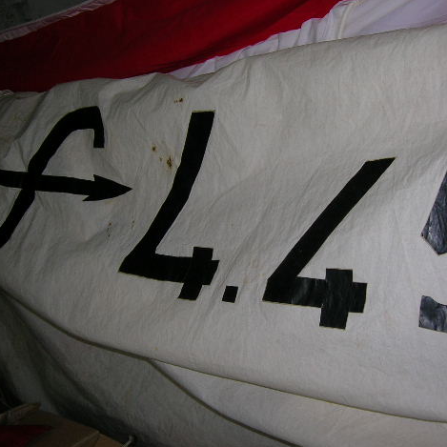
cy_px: 220
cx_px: 265
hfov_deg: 40.8
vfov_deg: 40.9
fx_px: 599
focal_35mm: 41
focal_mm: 5.7
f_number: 2.9
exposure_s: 1/60.1
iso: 50
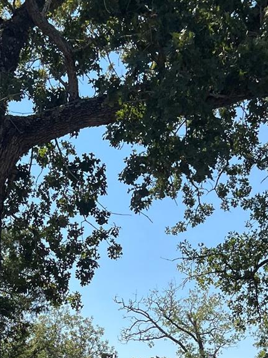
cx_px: 89
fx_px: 723
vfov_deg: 24.8
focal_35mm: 70
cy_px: 441
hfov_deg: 20.9
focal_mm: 5.7
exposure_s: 1/2632
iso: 50
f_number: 1.5
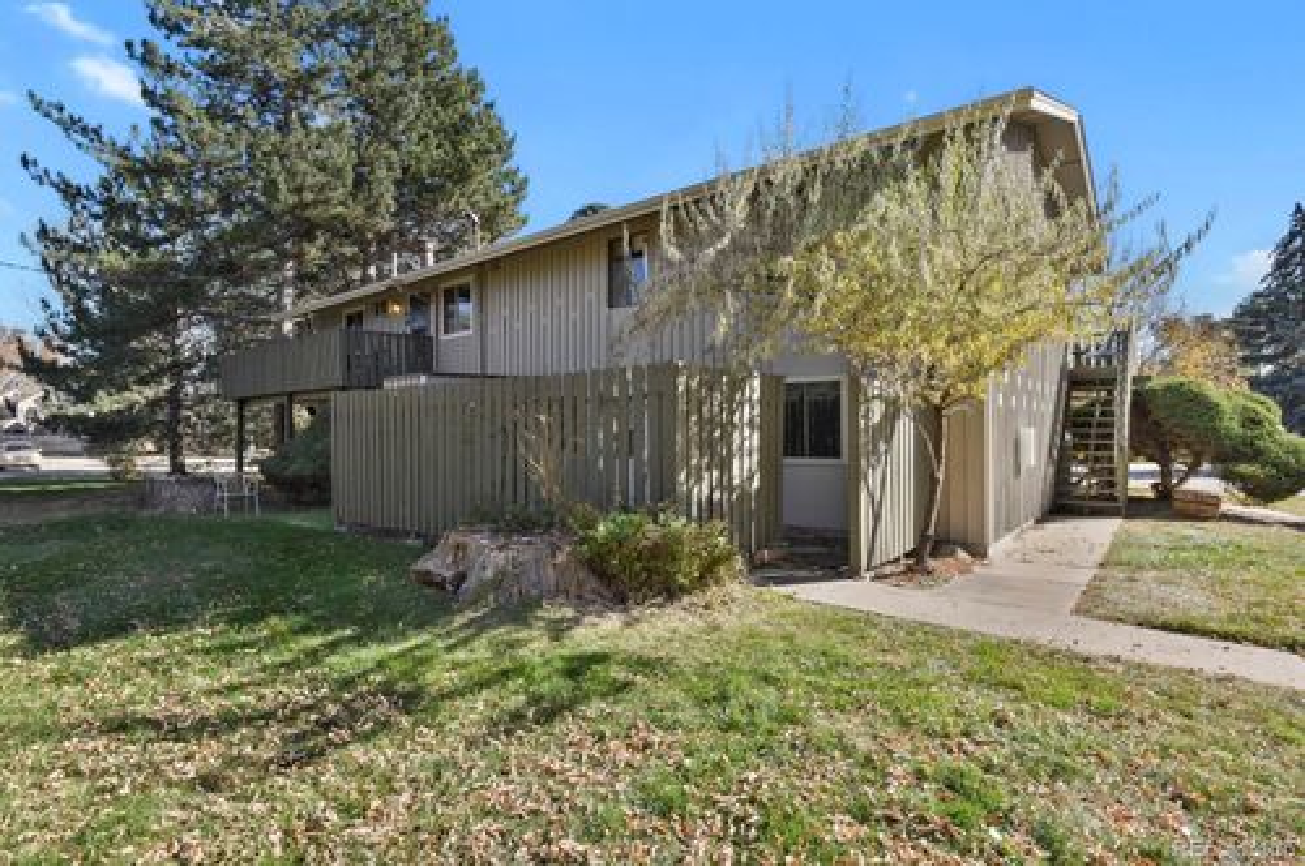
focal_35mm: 17
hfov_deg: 93.3
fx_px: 615
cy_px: 433
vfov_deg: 70.3
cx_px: 652
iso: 250
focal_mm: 17
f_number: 8
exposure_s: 1/30
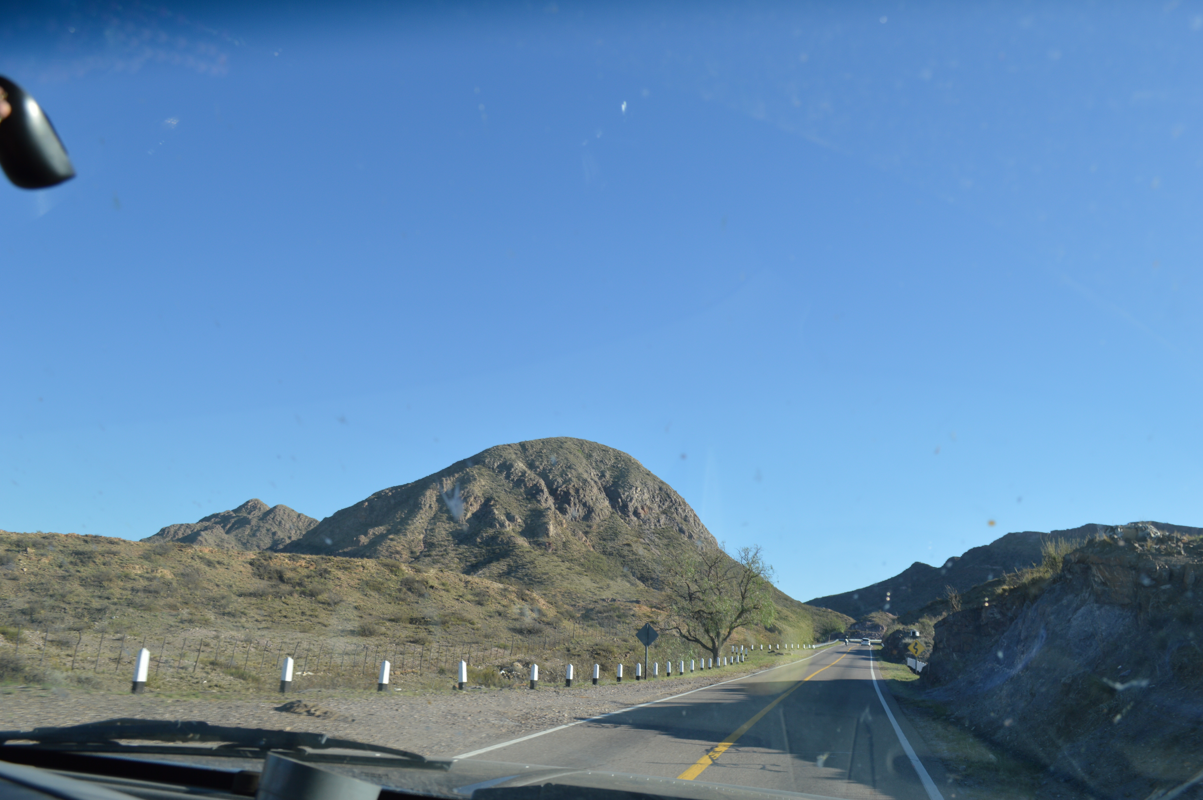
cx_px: 602
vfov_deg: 43.5
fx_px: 1002
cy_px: 400
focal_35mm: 30
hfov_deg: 62.0
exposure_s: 1/200
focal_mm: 20
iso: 100
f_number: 7.1
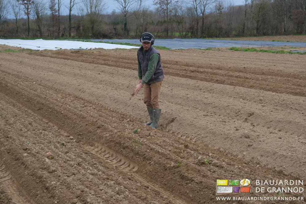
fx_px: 570
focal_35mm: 67
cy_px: 102
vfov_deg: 20.3
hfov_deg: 30.1
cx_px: 153
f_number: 5.6
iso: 160
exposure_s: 1/125
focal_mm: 44.4
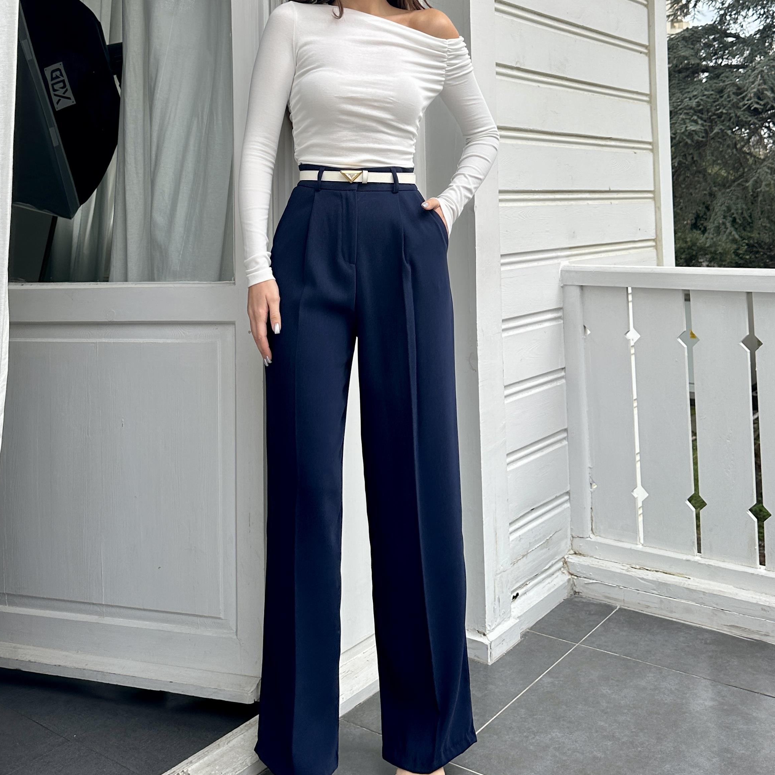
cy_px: 209
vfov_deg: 44.7
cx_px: 373
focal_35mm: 36
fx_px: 912
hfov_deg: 46.0
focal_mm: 6.86
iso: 80
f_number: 1.78
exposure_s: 1/850
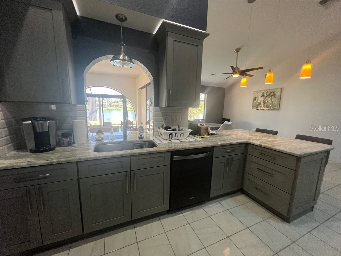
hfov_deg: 106.2
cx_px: 170
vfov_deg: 89.9
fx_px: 128
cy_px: 128
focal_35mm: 13
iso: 160
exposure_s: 1/120
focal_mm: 1.57
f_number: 1.8
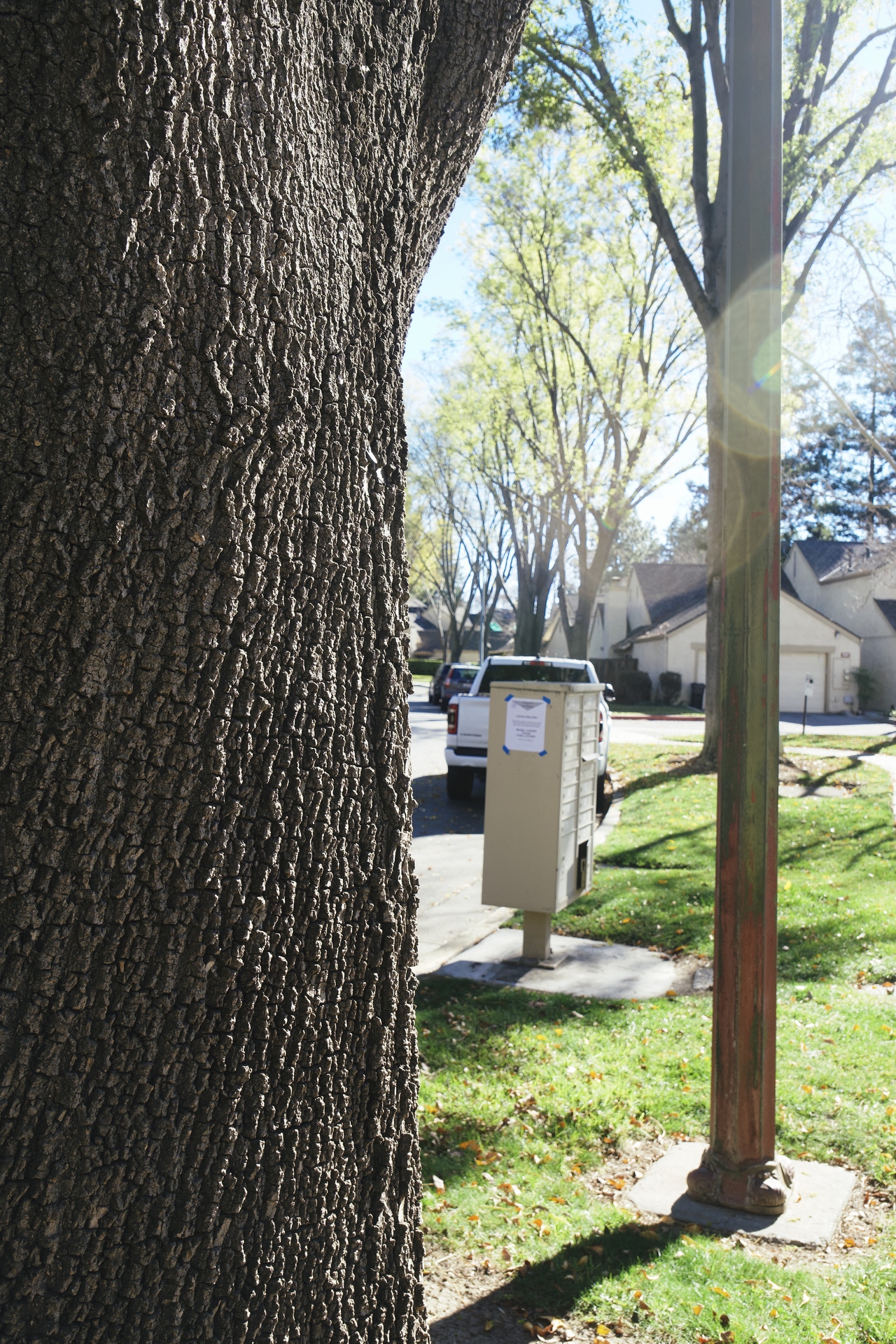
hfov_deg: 43.6
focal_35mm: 30
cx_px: 448
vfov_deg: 61.9
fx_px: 1120
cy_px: 672
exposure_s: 1/160
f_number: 5
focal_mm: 20
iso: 100
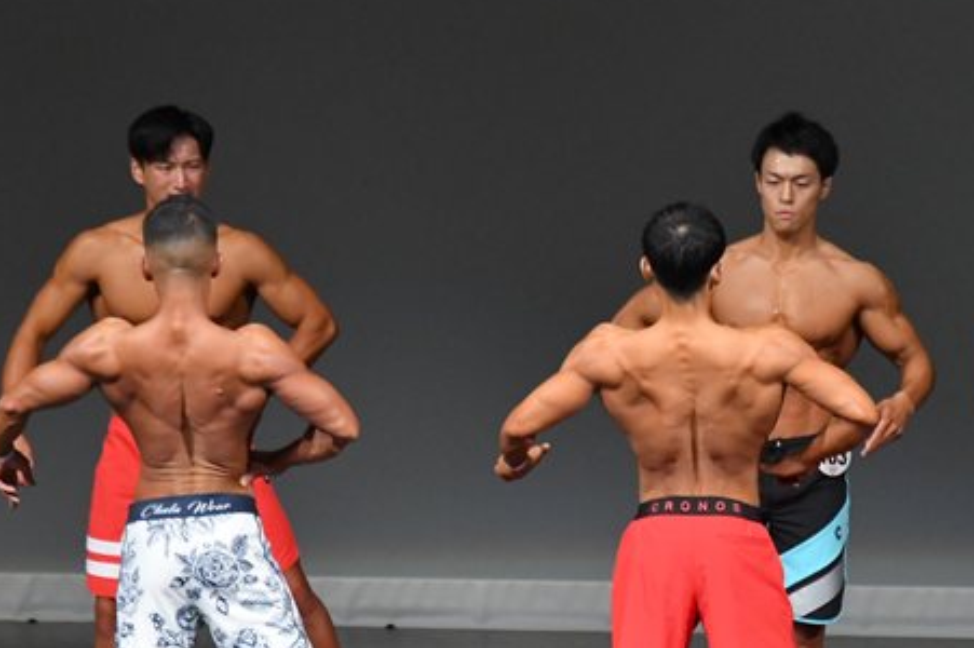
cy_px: 525
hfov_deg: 4.2
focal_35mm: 490
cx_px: 720
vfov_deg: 2.8
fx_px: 13247
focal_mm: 190
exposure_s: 1/400
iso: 4000
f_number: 5.6
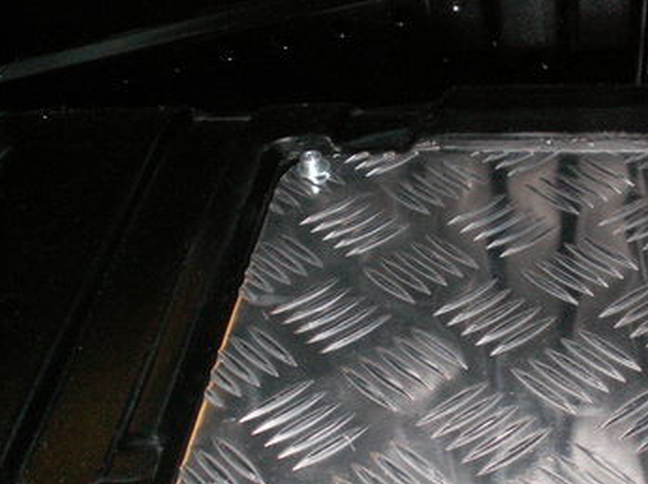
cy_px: 347
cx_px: 503
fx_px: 1216
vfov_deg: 22.4
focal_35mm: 65
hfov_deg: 29.3
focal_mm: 5.86
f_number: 2.8
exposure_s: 1/40
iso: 160
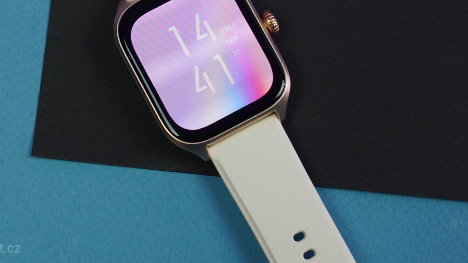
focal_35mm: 87
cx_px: 211
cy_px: 65
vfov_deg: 13.8
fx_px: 1079
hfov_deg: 24.5
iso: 1000
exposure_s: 1/160
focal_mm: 64
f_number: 7.1
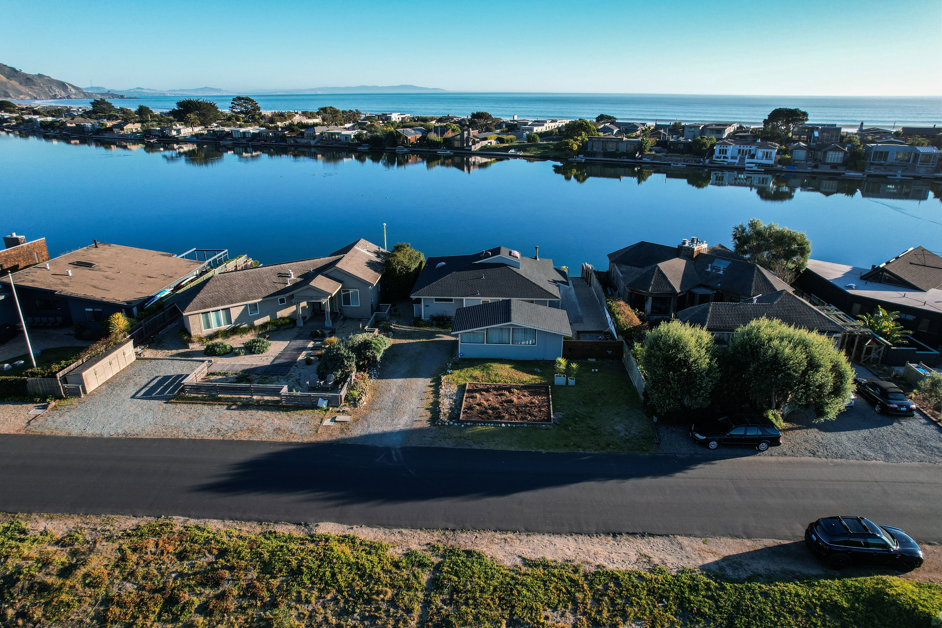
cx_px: 471
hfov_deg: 78.6
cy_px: 314
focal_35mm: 22
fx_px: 576
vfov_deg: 57.2
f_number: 2.8
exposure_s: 1/1000
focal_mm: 8.38
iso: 100
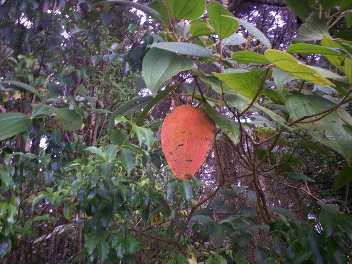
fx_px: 366
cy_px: 132
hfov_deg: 51.3
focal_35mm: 36
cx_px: 176
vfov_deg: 39.7
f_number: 4.5
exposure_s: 1/15.9
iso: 140
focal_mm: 6
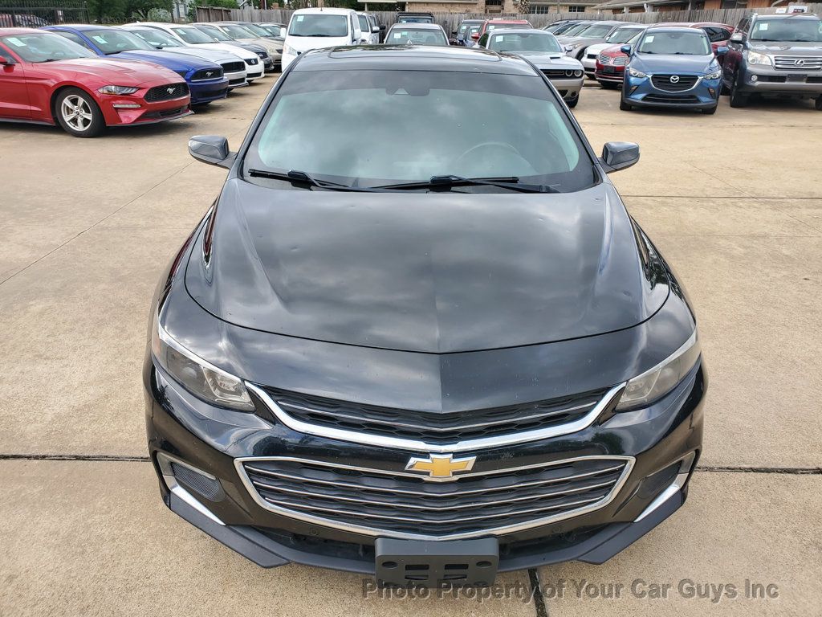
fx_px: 617
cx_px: 411
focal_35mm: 26
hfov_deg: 67.3
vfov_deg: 53.1
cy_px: 308
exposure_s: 1/279
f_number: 2.4
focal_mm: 4.3
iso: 50
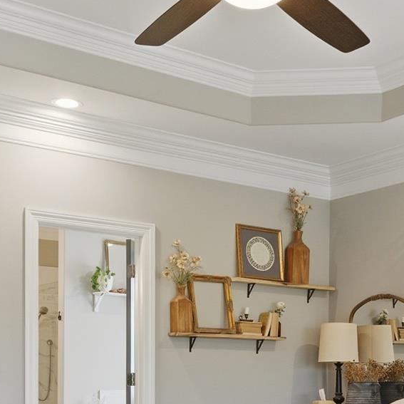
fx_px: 792
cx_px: 299
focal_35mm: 60
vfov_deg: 27.4
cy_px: 376
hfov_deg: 28.2
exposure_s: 1/80
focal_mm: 16
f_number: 9
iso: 250
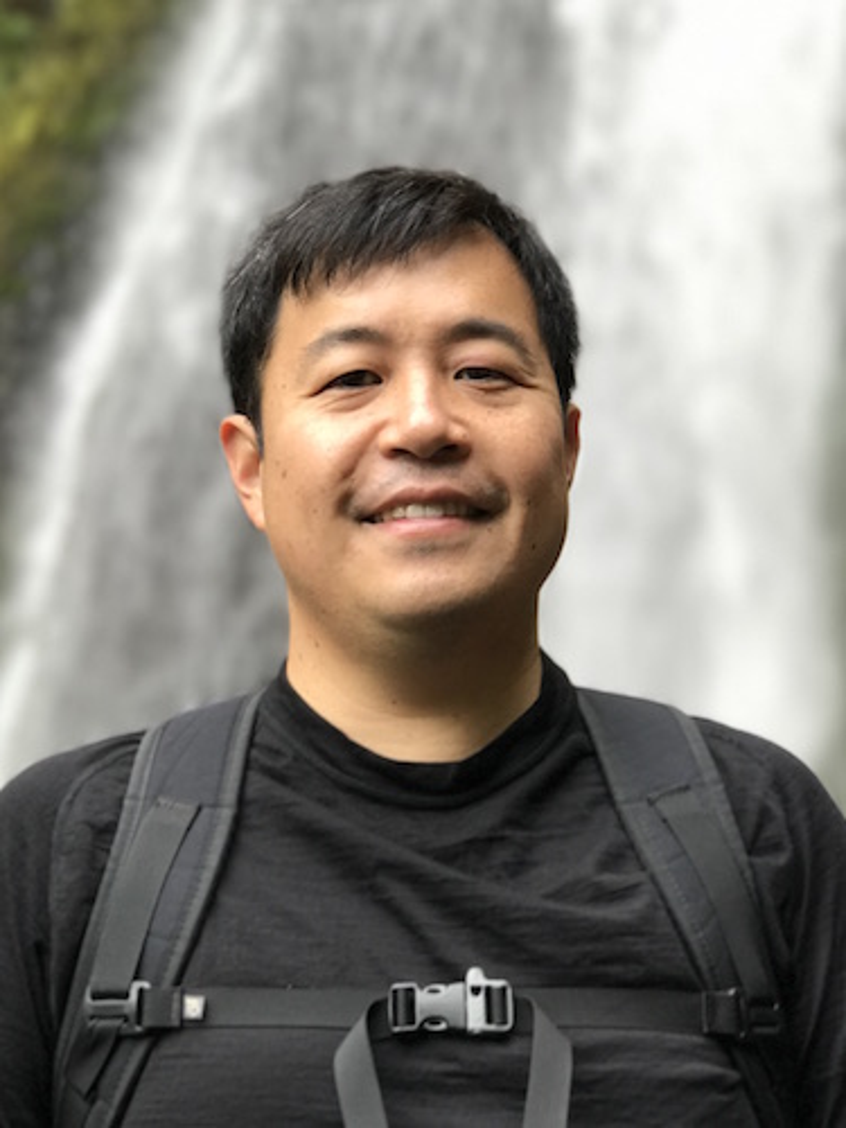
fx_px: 1857
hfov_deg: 25.7
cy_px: 564
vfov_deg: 33.8
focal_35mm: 57
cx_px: 423
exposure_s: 1/60
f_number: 2.8
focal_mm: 6.6
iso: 32
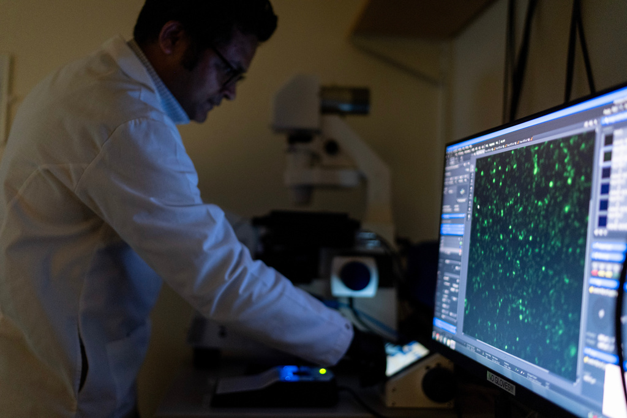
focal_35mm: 35
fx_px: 610
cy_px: 209
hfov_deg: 54.4
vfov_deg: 37.9
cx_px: 314
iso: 2500
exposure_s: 1/60
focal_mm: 35
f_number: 1.4
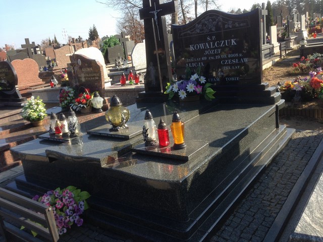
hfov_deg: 55.4
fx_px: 308
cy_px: 121
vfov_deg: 42.9
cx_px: 162
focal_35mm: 33
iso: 50
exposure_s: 1/602
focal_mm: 4.12
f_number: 2.4
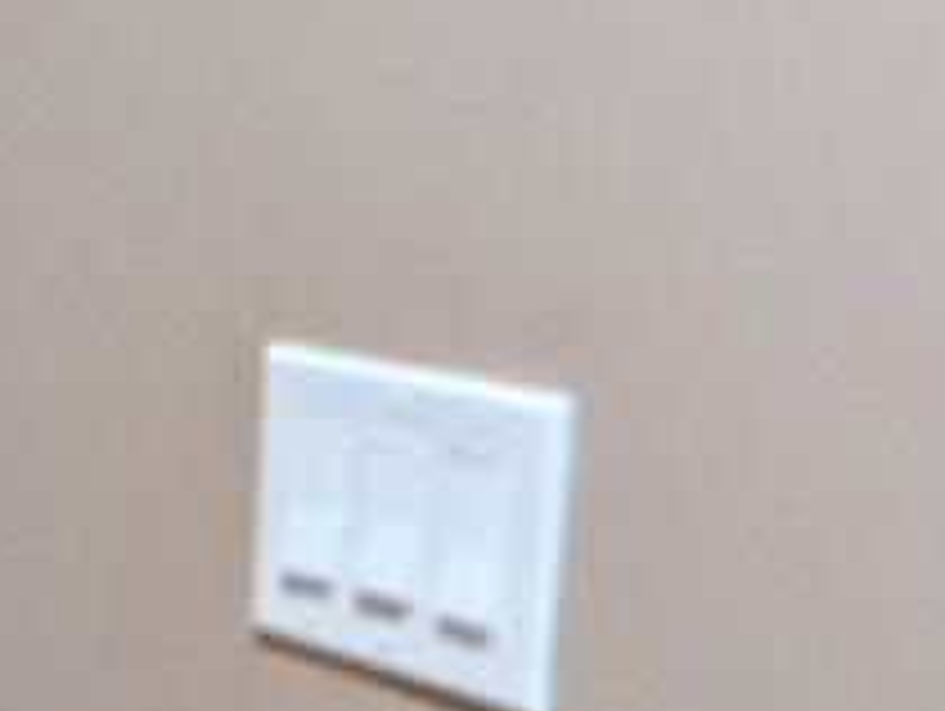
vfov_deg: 13.2
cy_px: 562
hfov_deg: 13.5
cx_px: -1242
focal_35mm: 112
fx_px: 3061
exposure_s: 1/120
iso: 1000
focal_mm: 5.4
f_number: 1.8
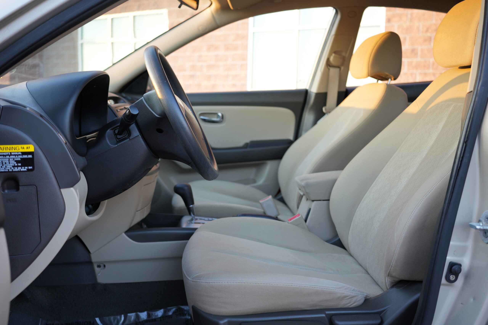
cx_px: 244
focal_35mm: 35
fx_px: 474
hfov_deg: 54.4
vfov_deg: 37.9
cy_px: 162
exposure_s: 1/40
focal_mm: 35
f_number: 2.8
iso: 160
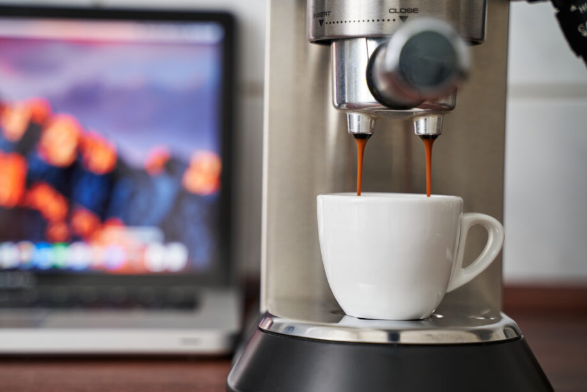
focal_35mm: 84
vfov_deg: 16.3
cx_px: 266
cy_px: 196
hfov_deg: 24.2
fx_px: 1370
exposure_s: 1/13
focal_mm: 75
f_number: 3.5
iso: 50
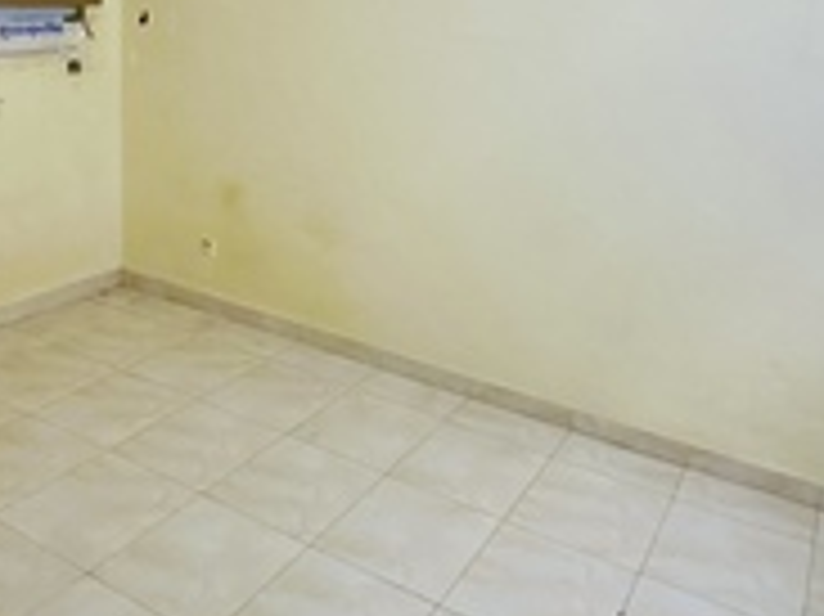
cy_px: 142
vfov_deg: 39.4
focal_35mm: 35
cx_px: 421
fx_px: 833
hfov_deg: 52.7
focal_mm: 2.22
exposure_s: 1/100
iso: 320
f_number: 2.2
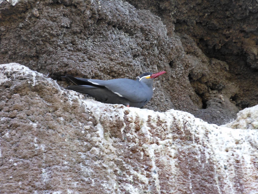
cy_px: 97
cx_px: 129
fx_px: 760
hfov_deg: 19.3
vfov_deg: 14.5
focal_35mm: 102
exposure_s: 1/30
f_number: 5.4
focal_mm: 18.3
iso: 200
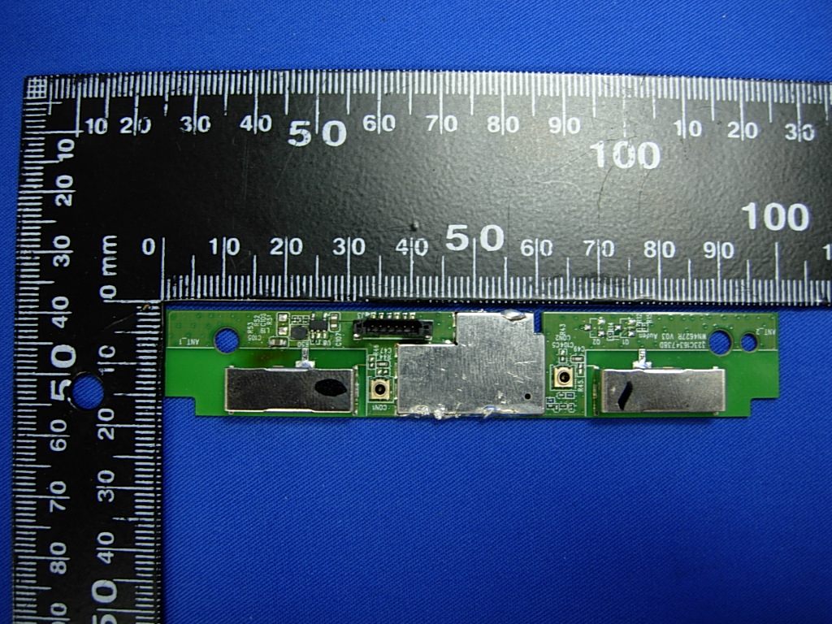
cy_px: 312
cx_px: 416
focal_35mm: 36
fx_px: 865
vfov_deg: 39.7
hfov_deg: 51.4
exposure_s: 1/8
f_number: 2.7
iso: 50
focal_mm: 7.5
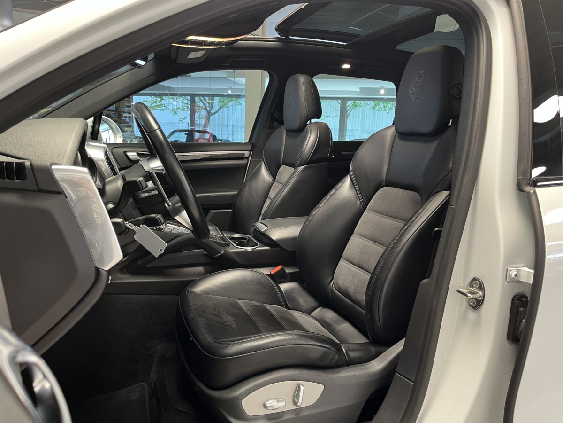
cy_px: 212
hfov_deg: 67.3
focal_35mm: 26
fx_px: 423
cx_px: 282
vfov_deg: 53.1
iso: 160
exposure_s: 1/50
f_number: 1.6
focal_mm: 5.1
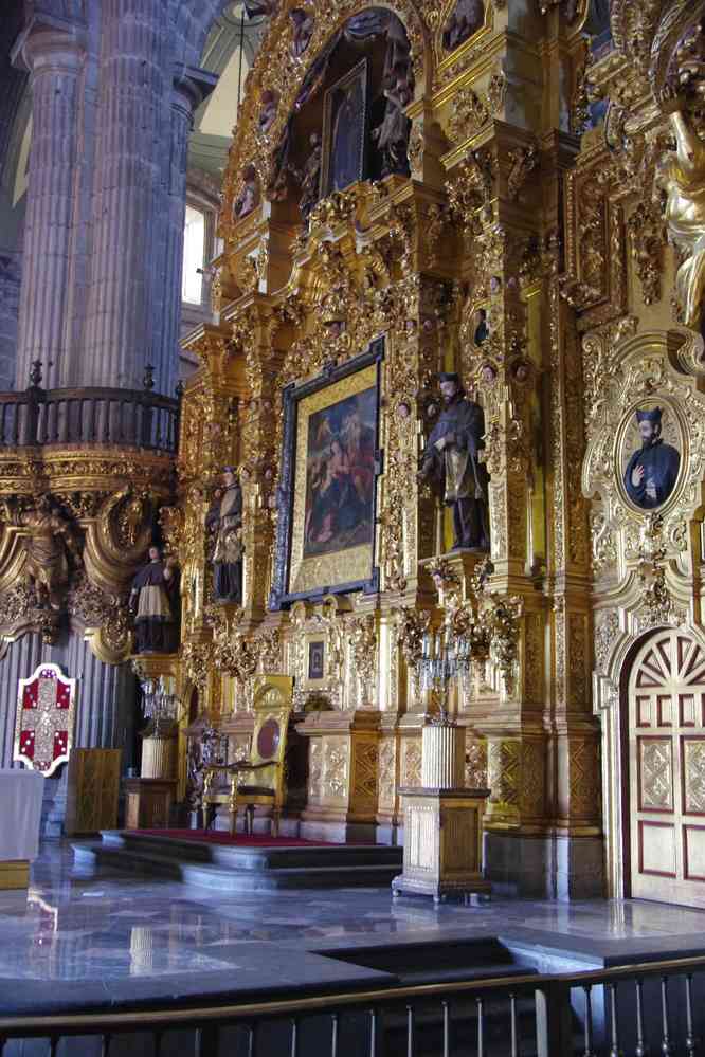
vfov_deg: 48.1
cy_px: 528
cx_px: 352
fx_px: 1185
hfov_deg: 33.1
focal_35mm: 40
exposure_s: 1/13
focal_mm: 26.9
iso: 3200
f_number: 4
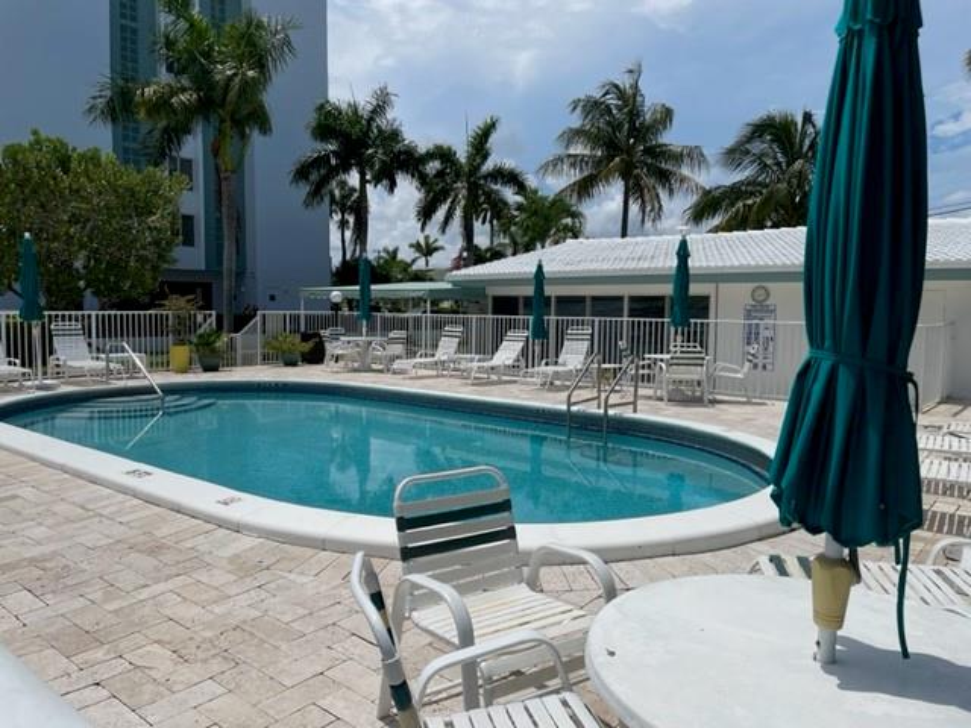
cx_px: 486
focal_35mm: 26
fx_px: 729
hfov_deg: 67.3
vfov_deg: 53.1
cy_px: 364
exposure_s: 1/9804
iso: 32
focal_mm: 4.2
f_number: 1.6
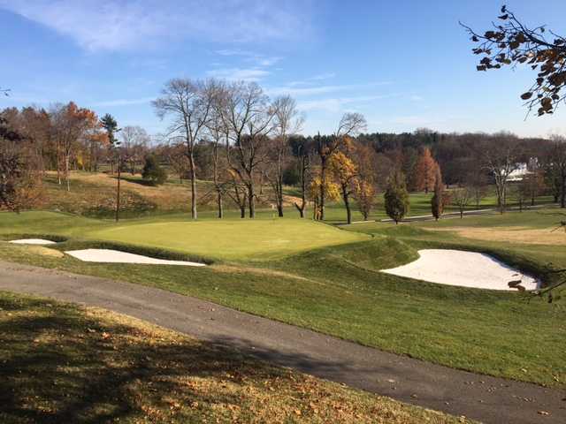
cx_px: 283
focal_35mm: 29
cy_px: 212
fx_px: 474
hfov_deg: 61.7
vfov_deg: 48.2
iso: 25
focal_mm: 4.15
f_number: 2.2
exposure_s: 1/1326
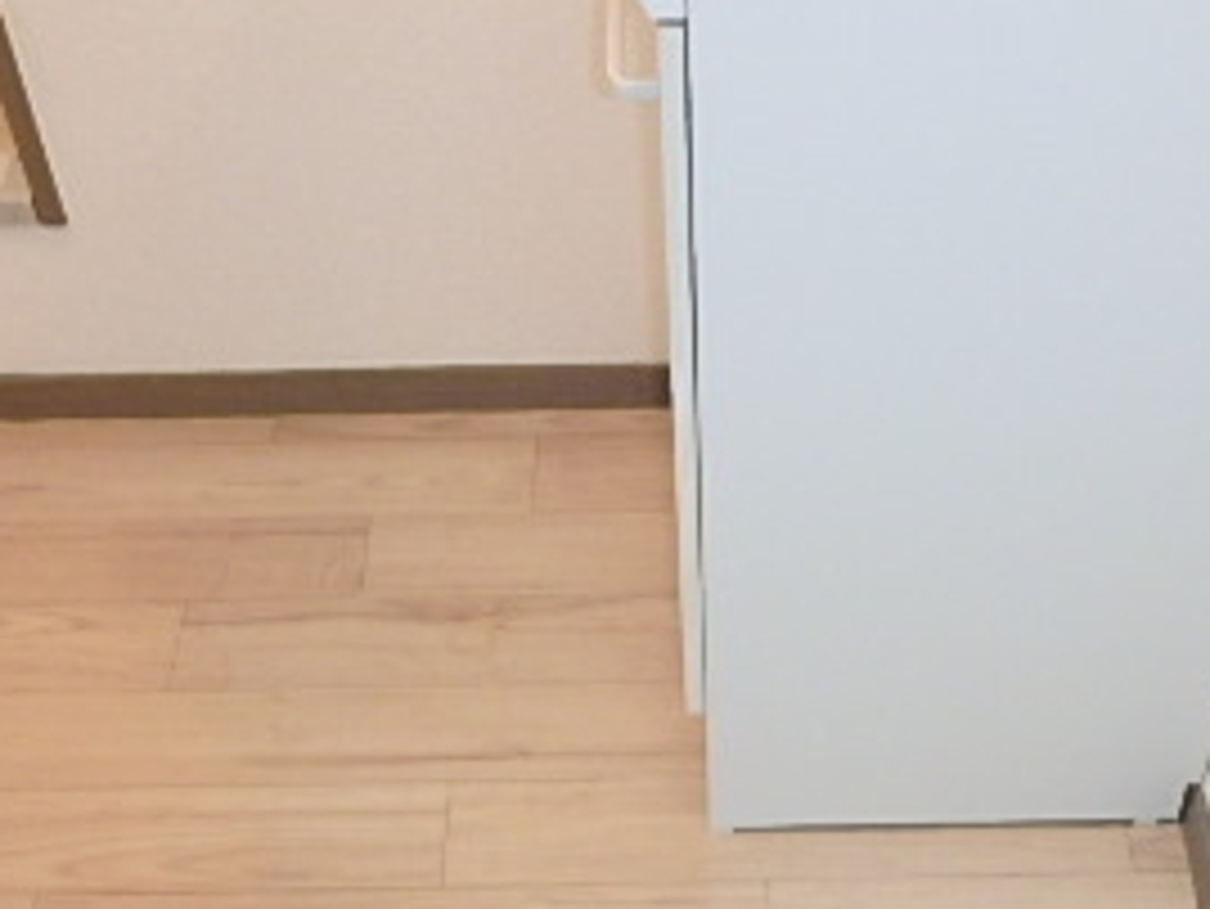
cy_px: 1066
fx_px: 1749
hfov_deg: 38.0
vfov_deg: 26.2
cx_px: 733
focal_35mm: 50
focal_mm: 3.7
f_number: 3.5
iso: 400
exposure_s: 1/30
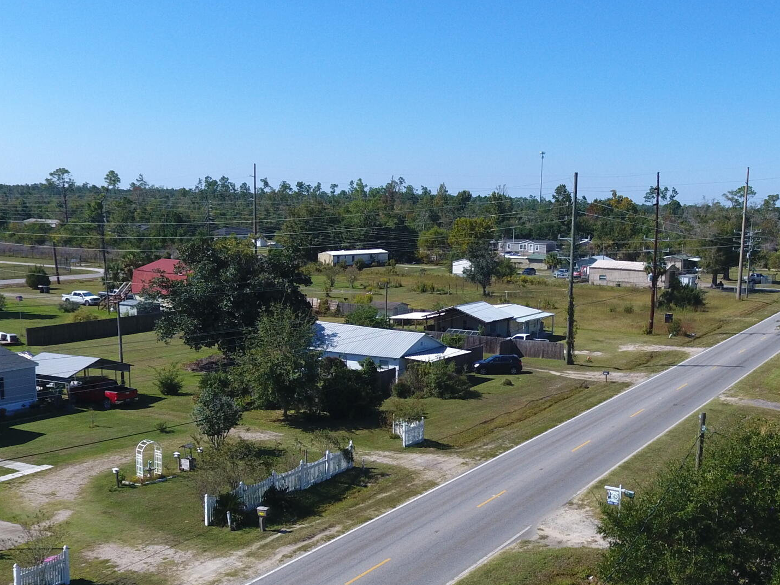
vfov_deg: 34.0
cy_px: 399
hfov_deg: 44.2
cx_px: 520
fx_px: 946
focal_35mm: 42
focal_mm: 3.61
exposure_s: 1/843
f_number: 2.8
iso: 100
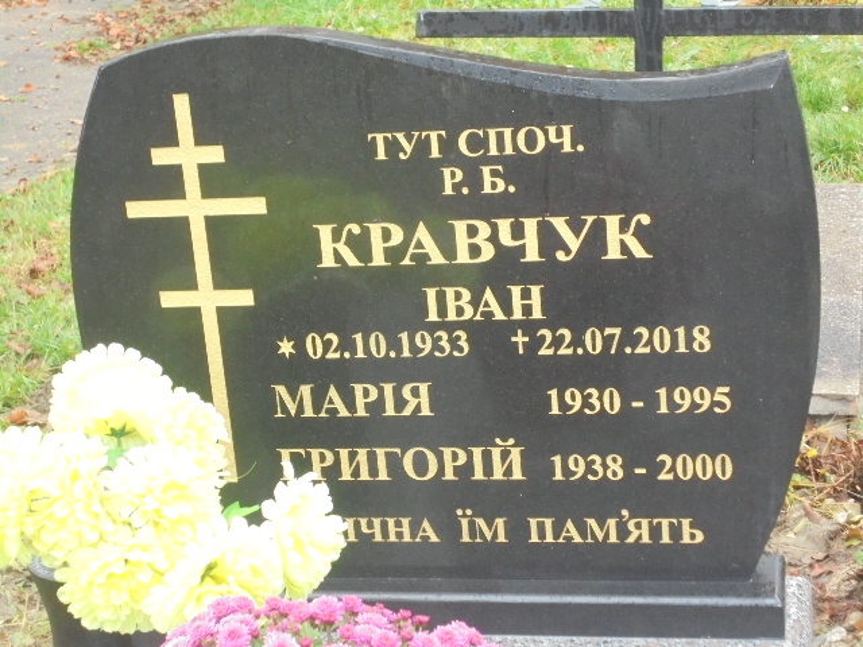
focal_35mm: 73
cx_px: 432
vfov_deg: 20.2
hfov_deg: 26.7
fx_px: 1820
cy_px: 324
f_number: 6.1
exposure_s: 1/30
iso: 400
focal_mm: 13.1
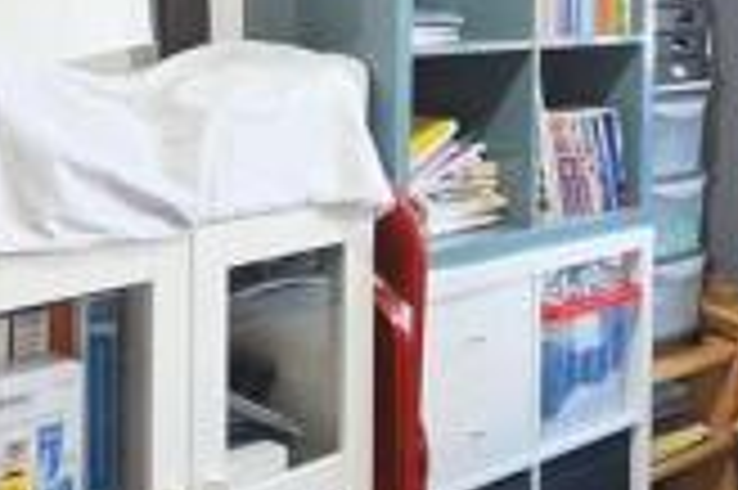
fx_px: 1229
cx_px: 196
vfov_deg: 21.7
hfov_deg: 32.9
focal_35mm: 60
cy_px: -7
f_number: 4.5
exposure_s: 1/15
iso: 100
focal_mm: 10
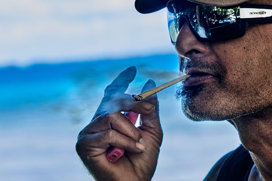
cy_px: 80
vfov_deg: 6.1
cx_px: 183
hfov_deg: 9.1
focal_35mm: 227
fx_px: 1715
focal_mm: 83.3
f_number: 5.6
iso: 320
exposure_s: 1/200
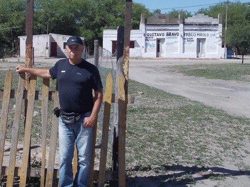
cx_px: 77
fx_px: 549
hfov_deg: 25.5
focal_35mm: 76
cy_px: 70
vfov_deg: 19.4
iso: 80
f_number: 6.5
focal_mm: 6.1
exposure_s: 1/320
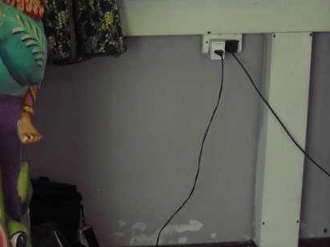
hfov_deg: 19.7
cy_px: 64
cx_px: -62
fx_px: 896
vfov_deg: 15.6
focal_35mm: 94
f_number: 2.8
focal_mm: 6.2
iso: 200
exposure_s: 1/60
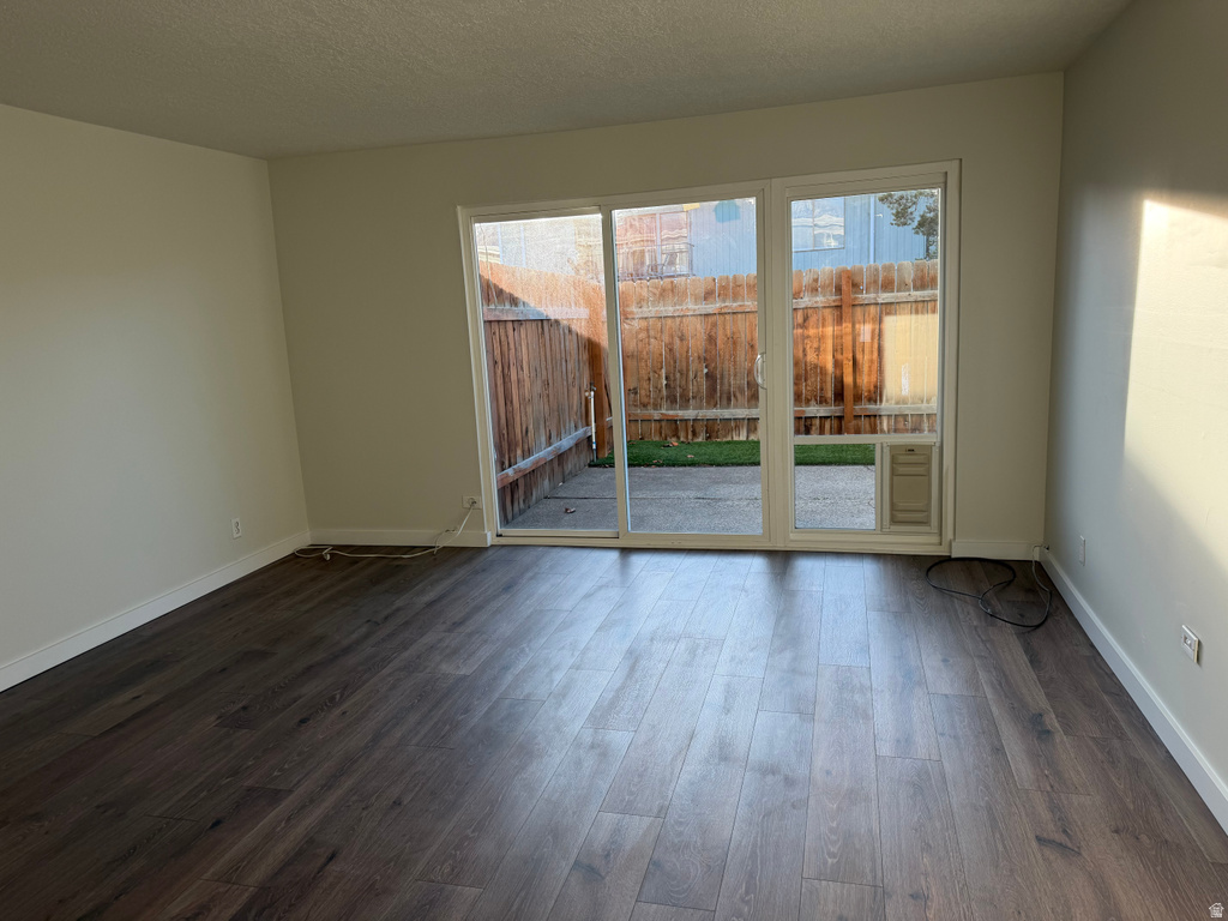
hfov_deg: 71.6
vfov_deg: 56.8
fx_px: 851
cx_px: 614
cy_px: 460
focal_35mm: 24
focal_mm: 6.76
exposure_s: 1/228
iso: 80
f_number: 1.78
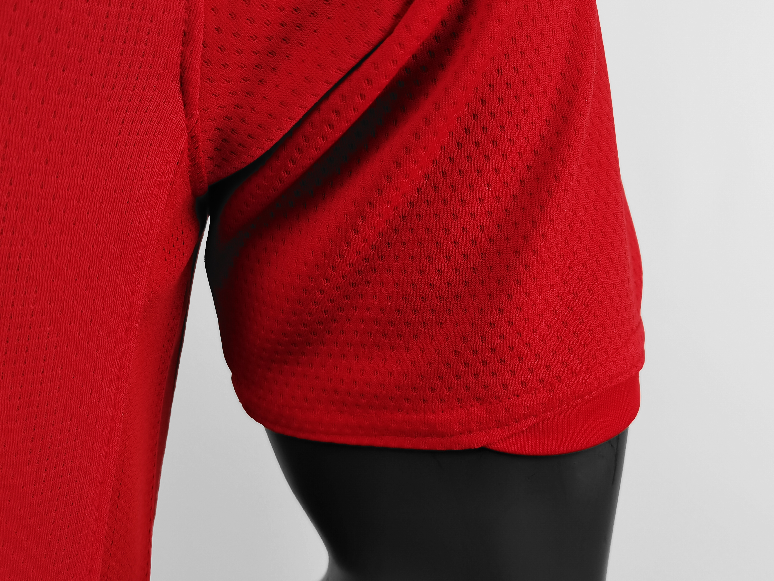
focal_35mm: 45
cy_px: 290
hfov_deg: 42.1
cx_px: 387
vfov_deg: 32.2
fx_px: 1006
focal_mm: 5.58
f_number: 1.8
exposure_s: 1/100
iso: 200
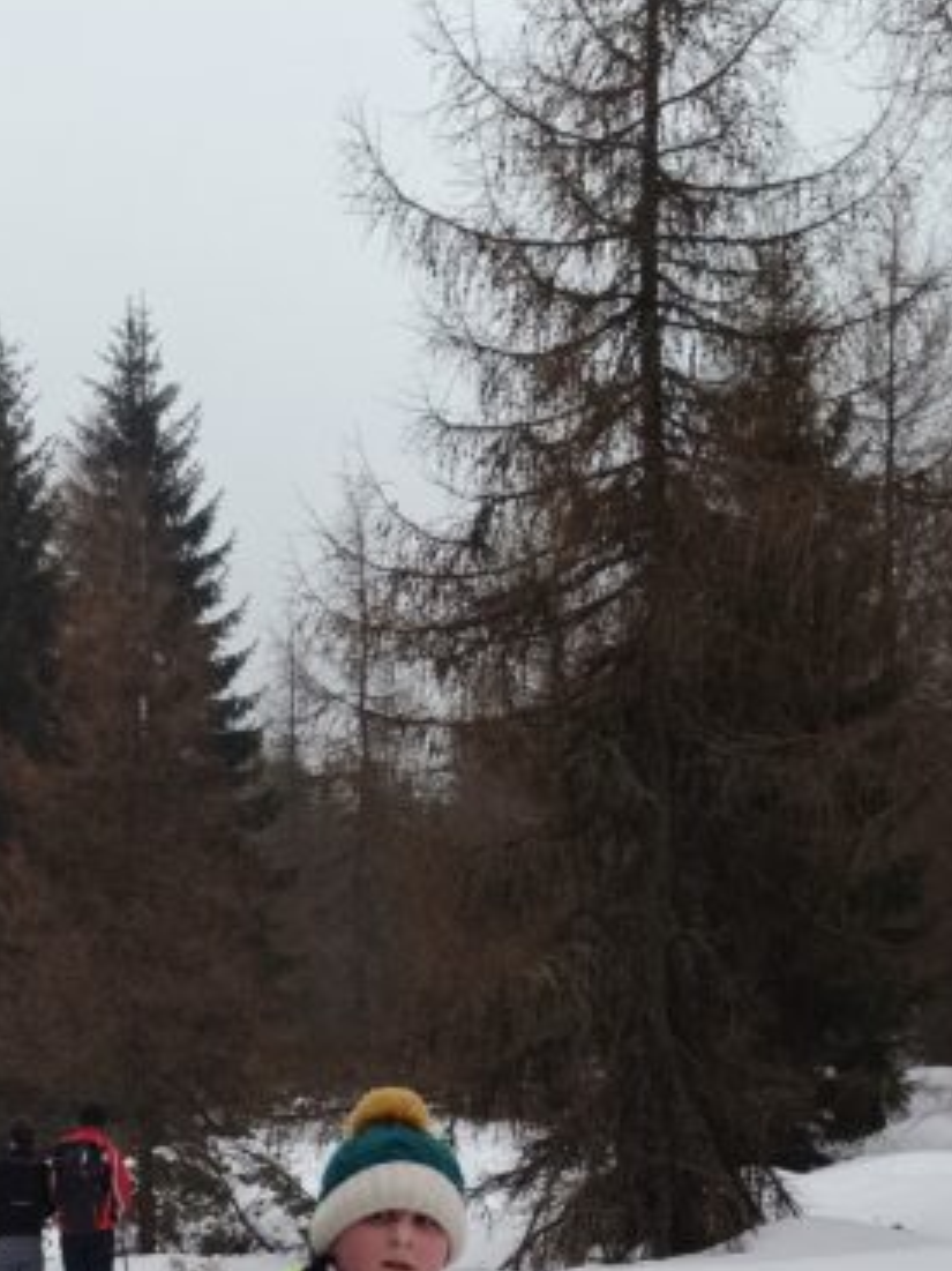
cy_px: 1451
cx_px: 426
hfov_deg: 21.9
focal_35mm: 67
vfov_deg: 26.4
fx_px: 2458
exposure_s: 1/252
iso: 51
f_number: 1.88
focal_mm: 5.59
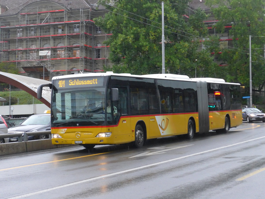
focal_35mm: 86
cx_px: 132
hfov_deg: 22.8
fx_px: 658
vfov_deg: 17.2
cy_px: 100
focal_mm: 17
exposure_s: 1/320
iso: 800
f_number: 4.5
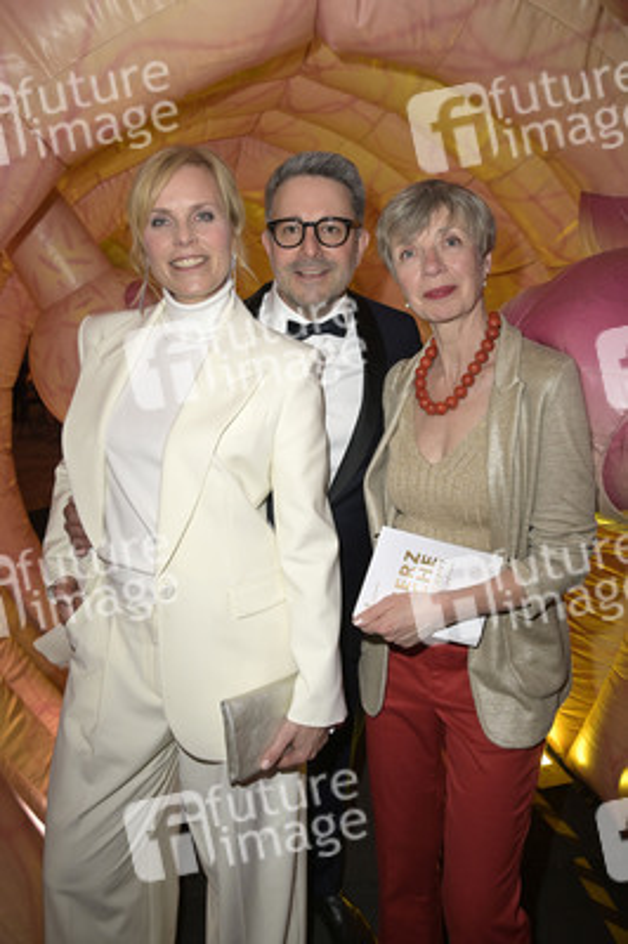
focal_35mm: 28
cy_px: 472
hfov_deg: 46.3
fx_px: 734
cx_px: 314
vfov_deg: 65.5
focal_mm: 28
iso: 1250
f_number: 5.6
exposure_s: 1/60
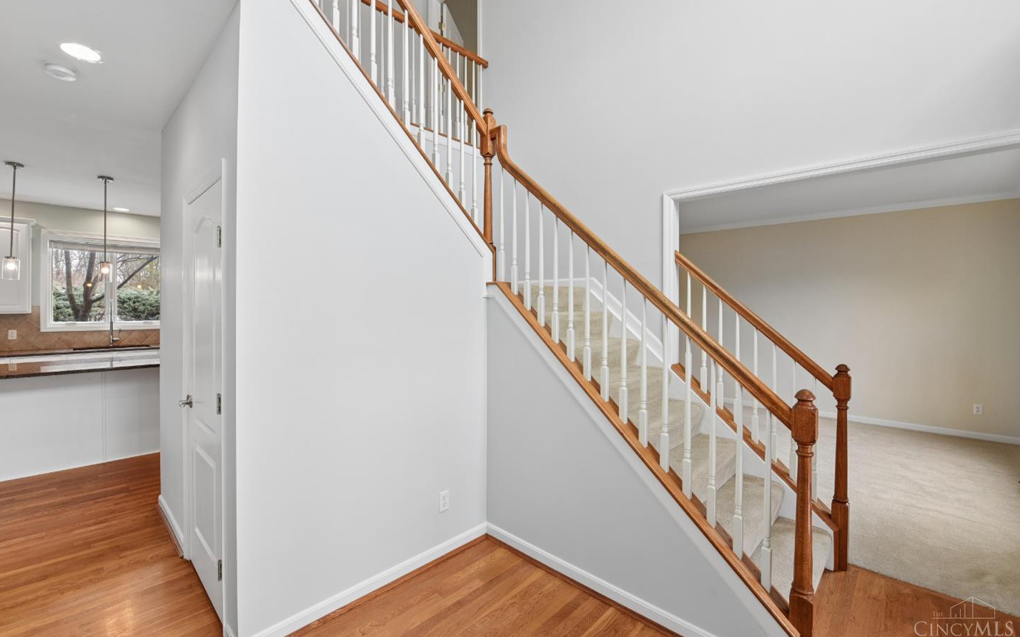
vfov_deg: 74.7
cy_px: 296
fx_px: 417
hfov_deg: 101.4
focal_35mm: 15
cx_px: 487
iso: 400
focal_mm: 14
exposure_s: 1/25
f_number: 8
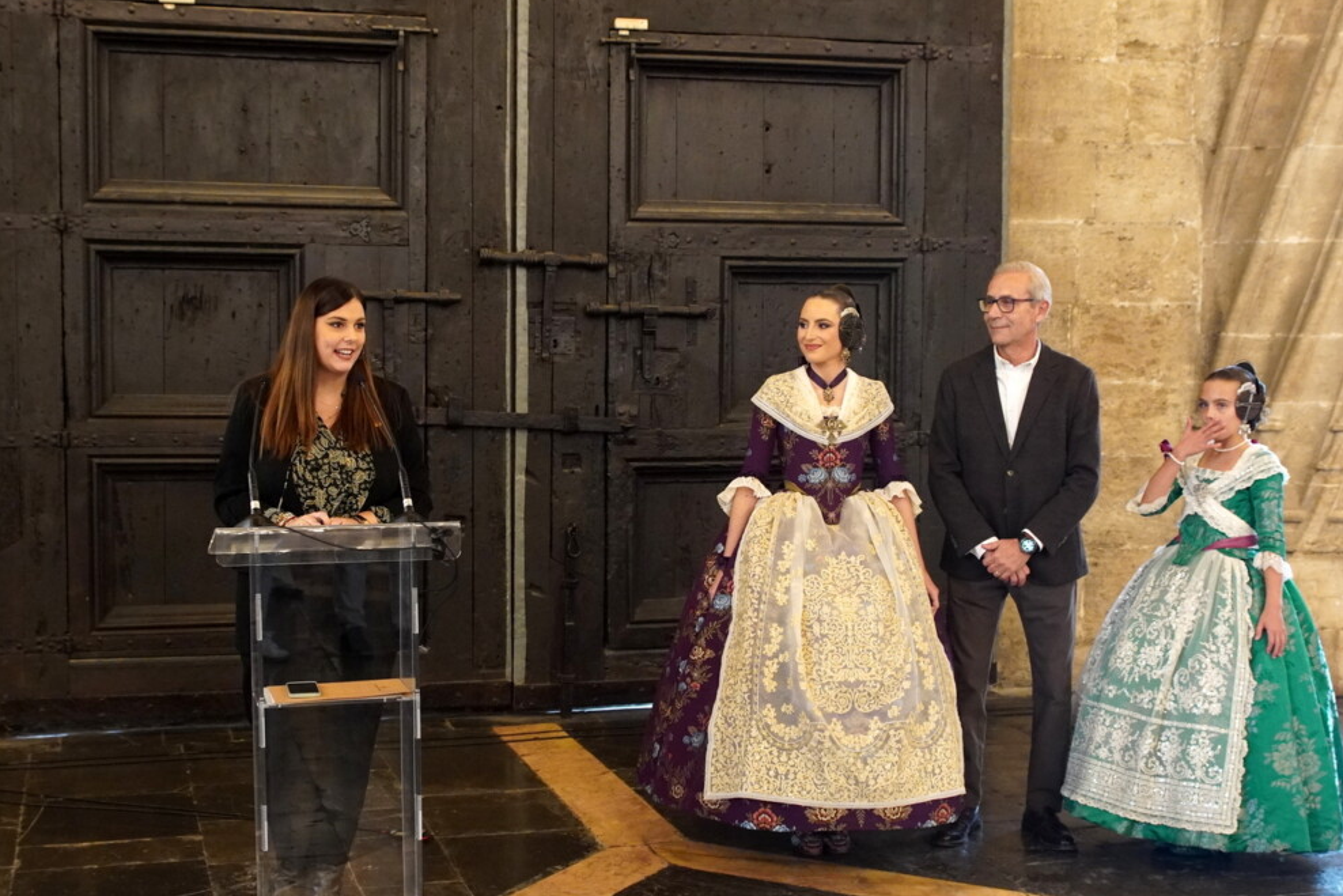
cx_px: 639
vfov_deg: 26.5
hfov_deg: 38.9
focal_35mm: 51
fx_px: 1903
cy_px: 494
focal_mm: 28
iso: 3200
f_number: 3.5
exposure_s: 1/60
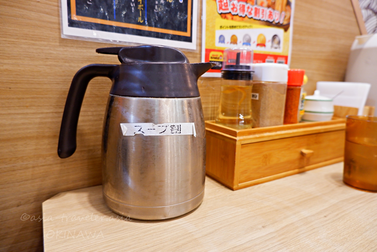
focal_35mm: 23
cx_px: 188
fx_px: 241
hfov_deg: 76.1
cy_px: 126
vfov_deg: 55.1
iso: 800
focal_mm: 15
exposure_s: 1/34
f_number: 3.5
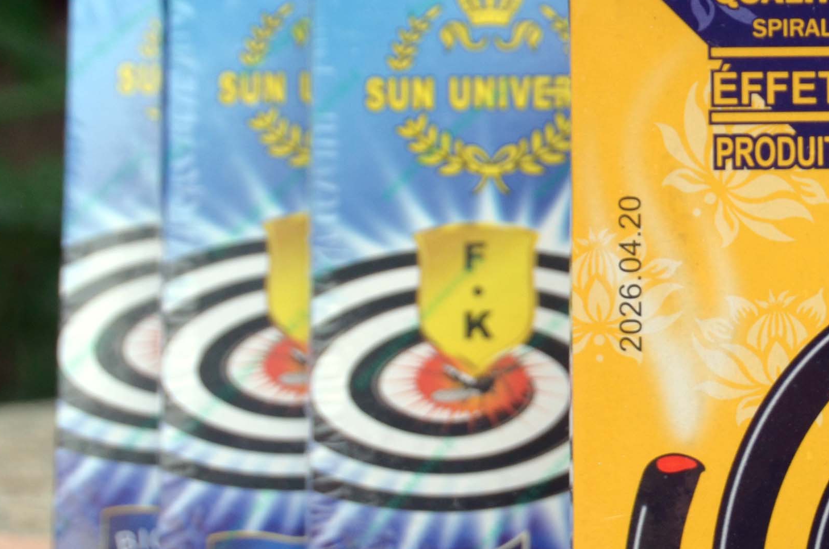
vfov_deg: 7.4
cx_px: 967
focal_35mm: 184
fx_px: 4228
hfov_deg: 11.0
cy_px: 99
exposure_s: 1/200
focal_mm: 40
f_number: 5.6
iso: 250
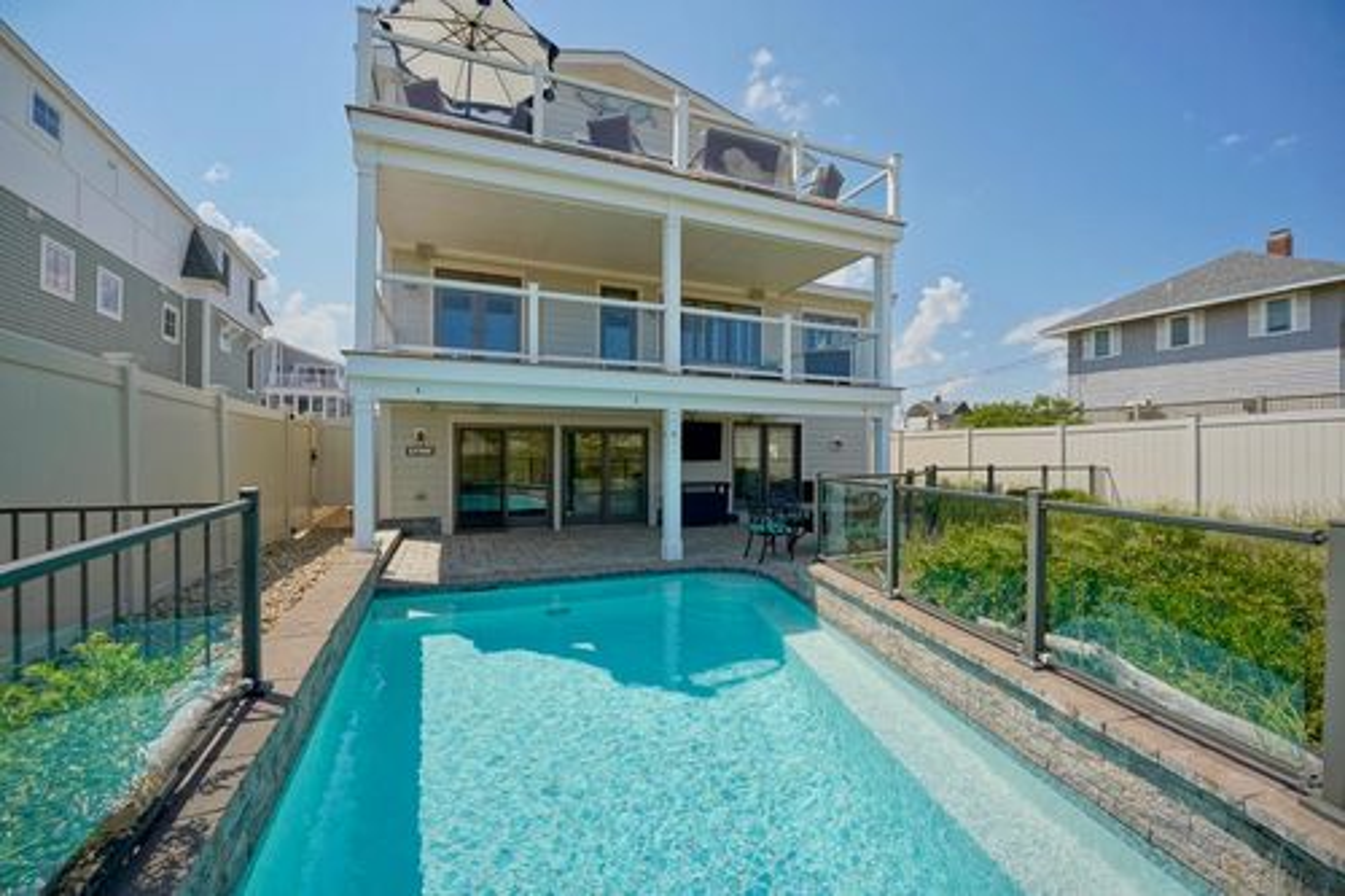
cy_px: 448
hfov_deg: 104.3
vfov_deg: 81.2
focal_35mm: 14
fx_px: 523
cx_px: 672
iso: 800
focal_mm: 14
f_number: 8
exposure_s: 1/2000
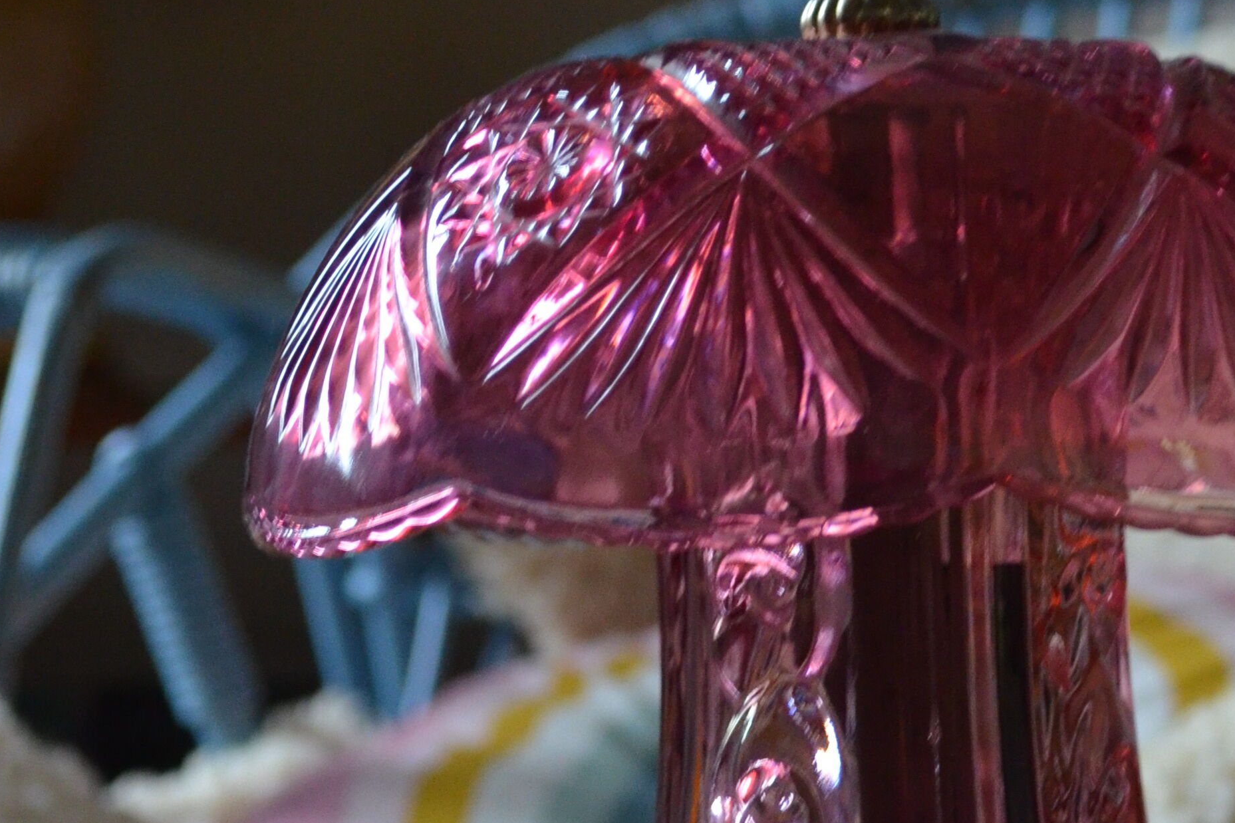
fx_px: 4905
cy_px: 652
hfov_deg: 14.3
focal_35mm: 143
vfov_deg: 9.6
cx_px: 939
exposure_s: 1/30
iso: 1400
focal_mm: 36
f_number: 5
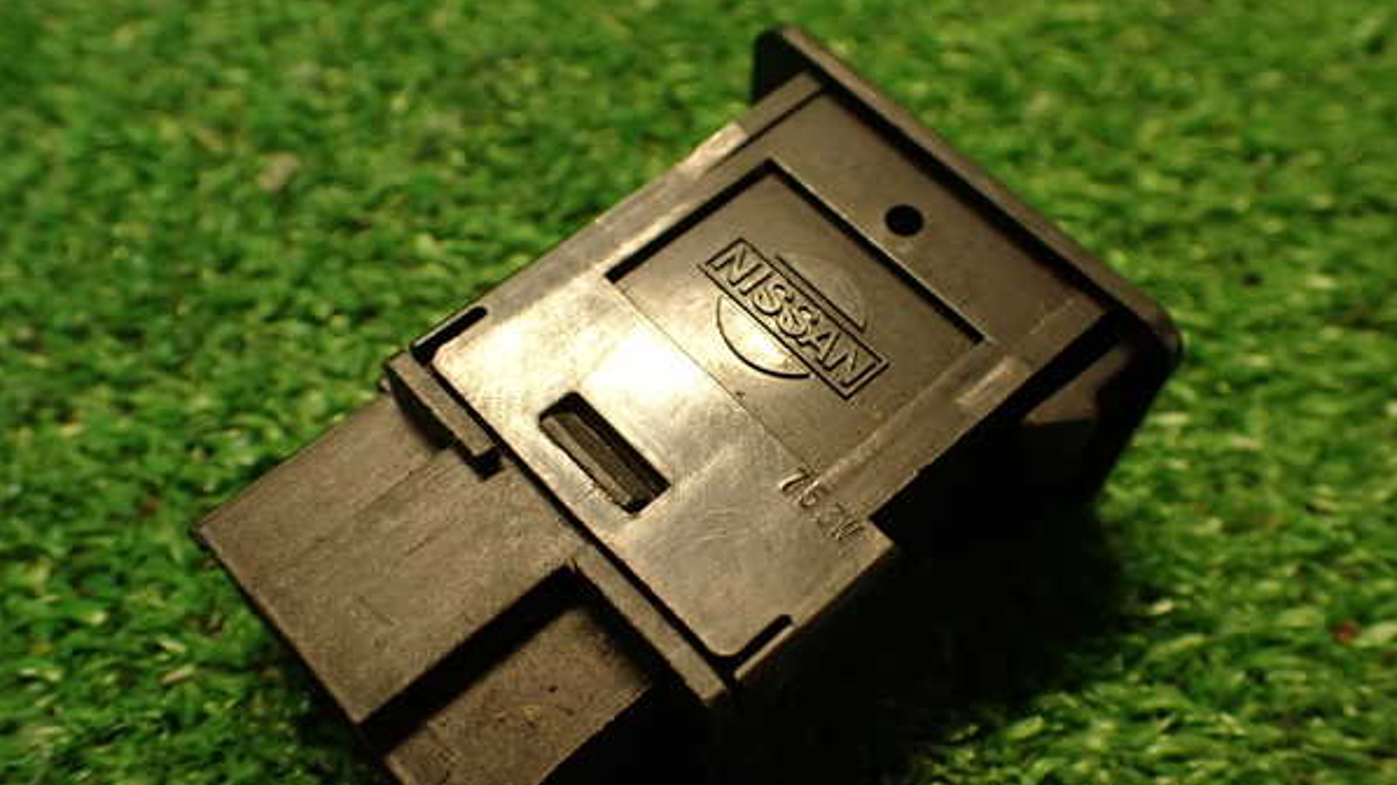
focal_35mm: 35
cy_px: 467
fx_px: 1296
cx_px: 698
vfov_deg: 33.6
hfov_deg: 56.6
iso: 320
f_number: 2.4
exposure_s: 1/30
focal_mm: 5.79
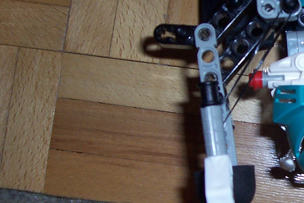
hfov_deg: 23.1
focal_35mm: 84
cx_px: 311
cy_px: 122
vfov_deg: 16.2
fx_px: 709
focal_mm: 5.6
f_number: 2.7
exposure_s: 1/60
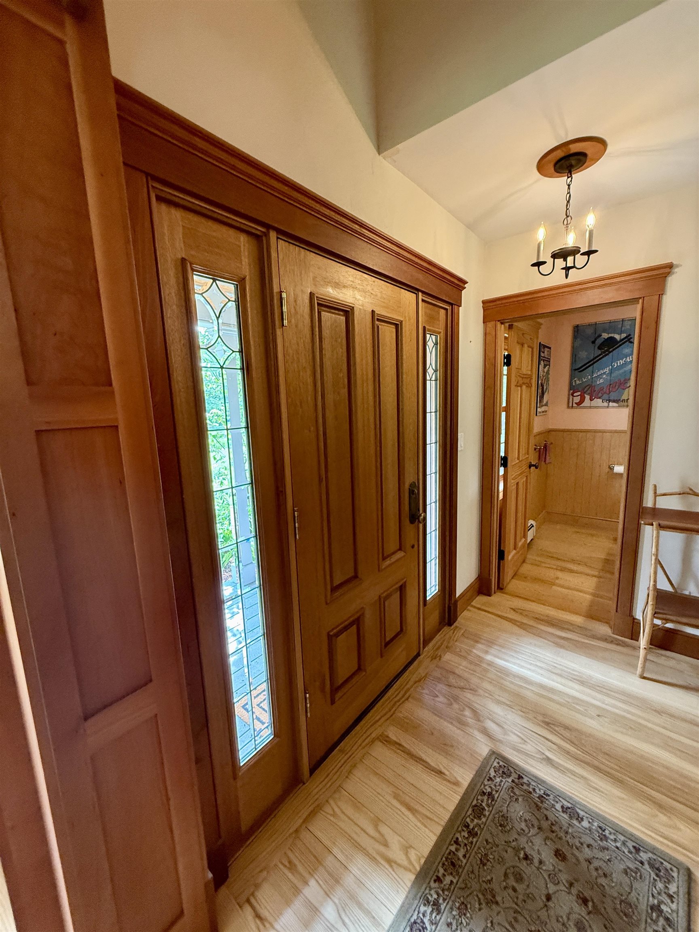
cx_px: 350
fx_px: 377
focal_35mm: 14
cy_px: 466
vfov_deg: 102.1
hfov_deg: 85.7
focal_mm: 2.22
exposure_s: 1/69
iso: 320
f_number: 2.2
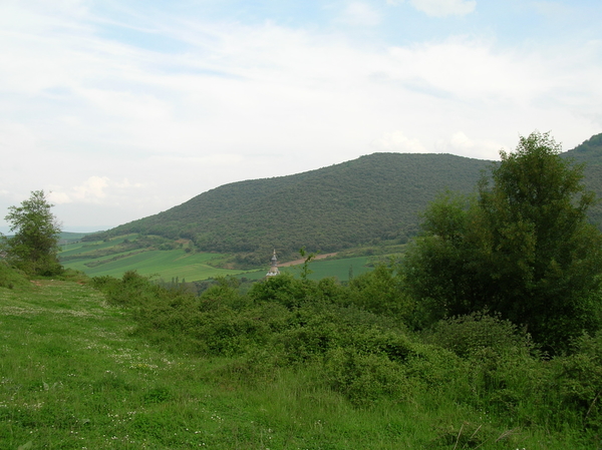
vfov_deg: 39.6
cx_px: 301
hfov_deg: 51.4
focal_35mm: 36
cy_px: 225
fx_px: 626
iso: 50
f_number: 3.7
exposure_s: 1/312
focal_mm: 6
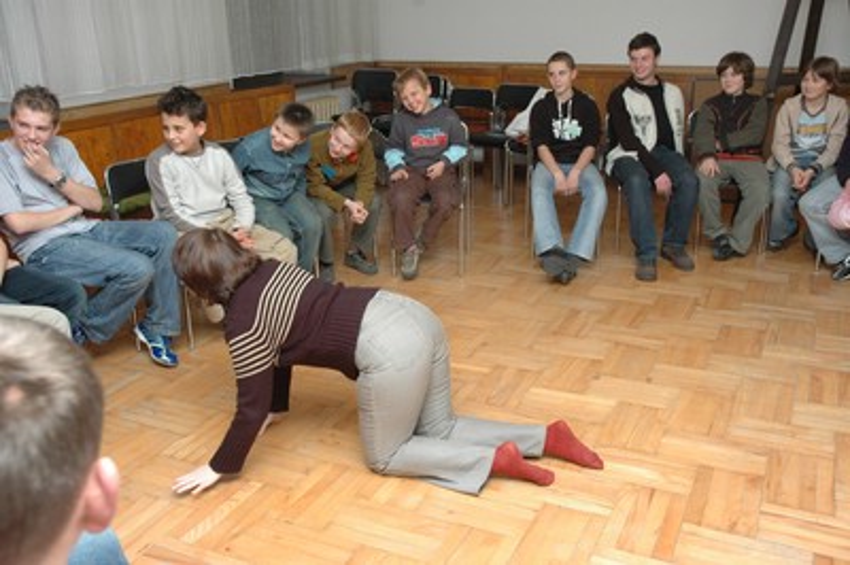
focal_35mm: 36
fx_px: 849
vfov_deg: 36.8
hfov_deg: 53.2
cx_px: 425
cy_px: 282
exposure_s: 1/60
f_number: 5.6
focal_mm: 24
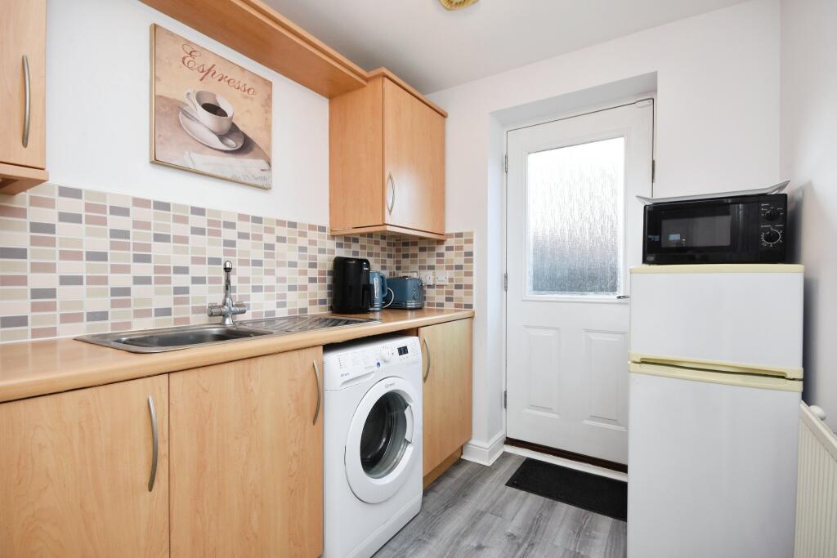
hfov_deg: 92.4
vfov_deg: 69.7
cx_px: 418
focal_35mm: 17
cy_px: 279
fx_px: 401
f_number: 8
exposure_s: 1/30
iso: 640
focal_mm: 11.5
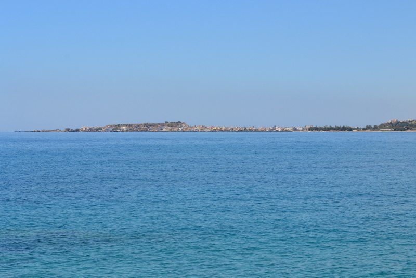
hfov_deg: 24.6
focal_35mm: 82
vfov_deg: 16.6
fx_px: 954
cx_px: 208
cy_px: 139
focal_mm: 55
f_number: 11
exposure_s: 1/500
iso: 400
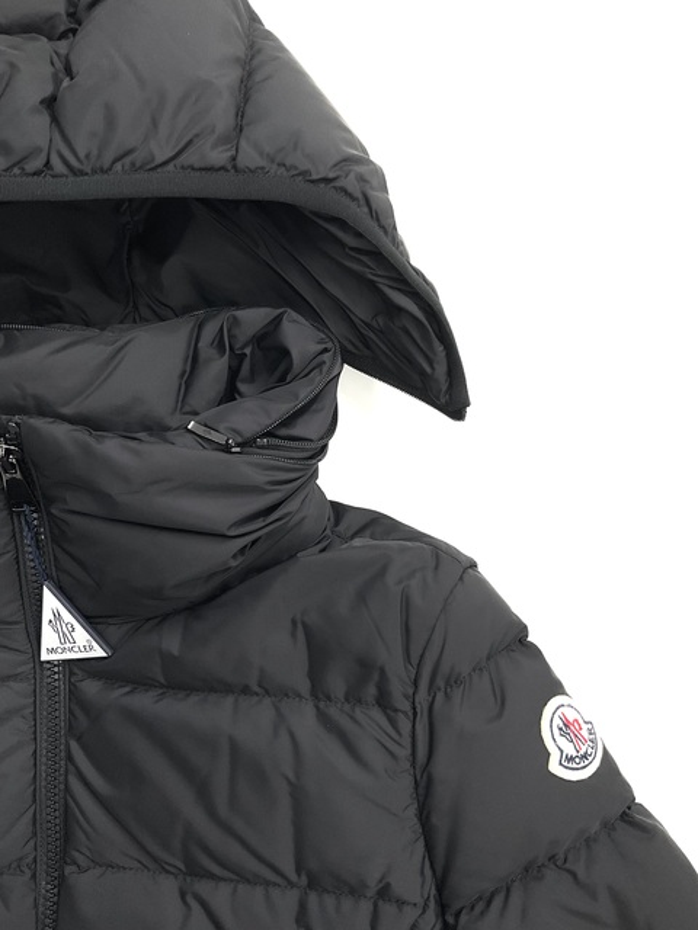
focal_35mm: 29
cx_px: 349
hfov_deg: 48.2
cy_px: 465
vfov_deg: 61.7
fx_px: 780
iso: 25
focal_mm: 3
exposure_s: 1/100
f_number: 1.8
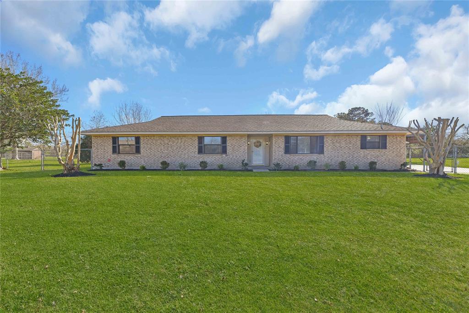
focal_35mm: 14
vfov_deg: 81.2
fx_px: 182
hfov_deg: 104.3
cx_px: 234
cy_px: 156
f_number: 8
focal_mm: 14
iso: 100
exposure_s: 1/250
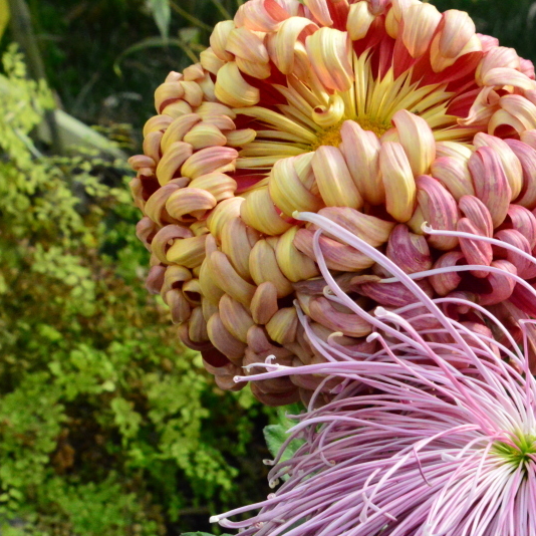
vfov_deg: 10.2
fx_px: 2996
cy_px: 306
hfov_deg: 10.2
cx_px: 504
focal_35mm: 171
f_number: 22
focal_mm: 70
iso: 4500
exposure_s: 1/250
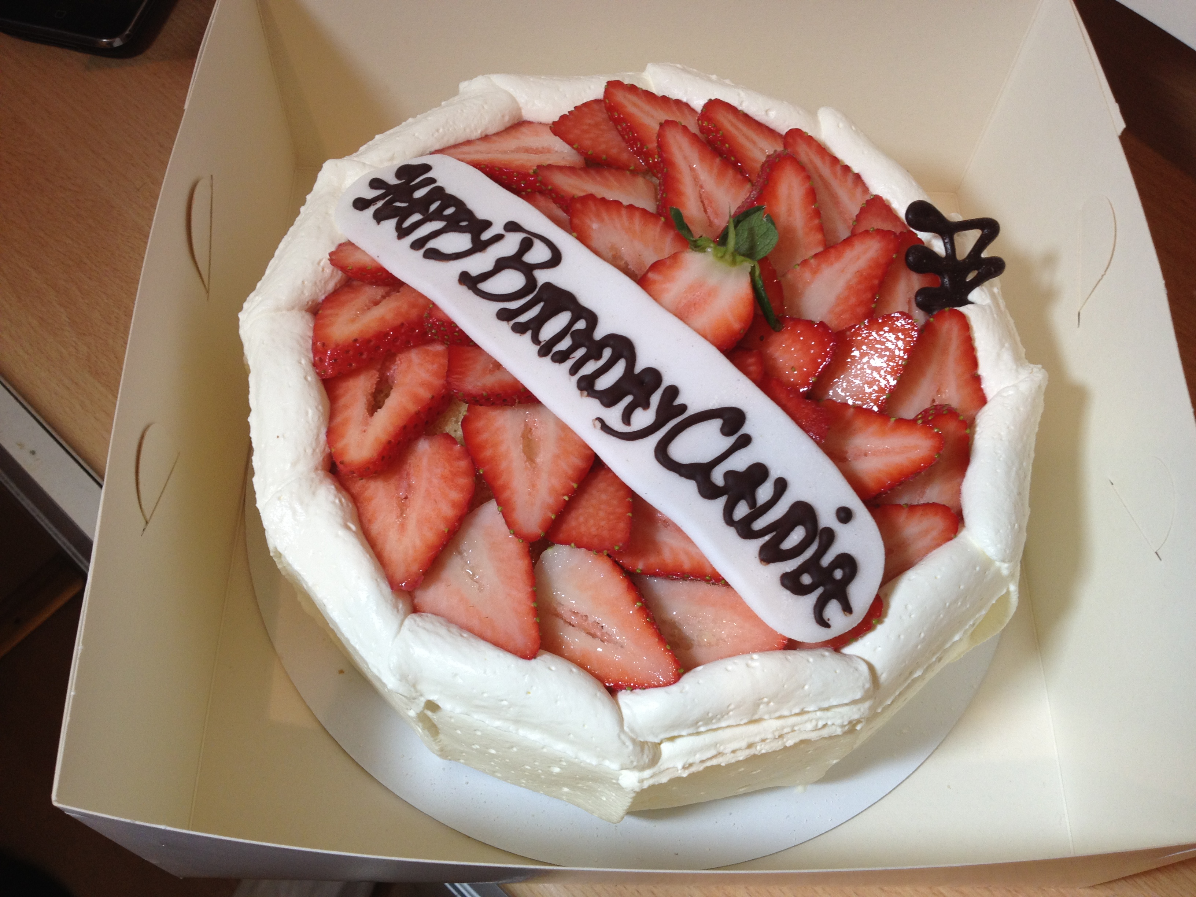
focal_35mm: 35
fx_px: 1209
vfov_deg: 40.7
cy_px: 448
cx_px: 598
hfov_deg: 52.6
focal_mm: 4.28
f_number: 2.4
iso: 80
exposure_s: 1/20
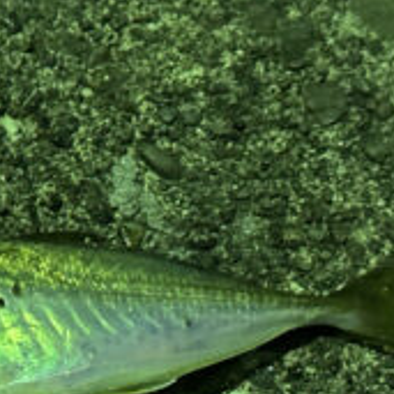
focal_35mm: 149
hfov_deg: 11.6
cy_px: 410
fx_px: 1919
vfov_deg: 11.6
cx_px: -37
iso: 800
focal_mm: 6.86
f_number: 1.78
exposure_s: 1/17
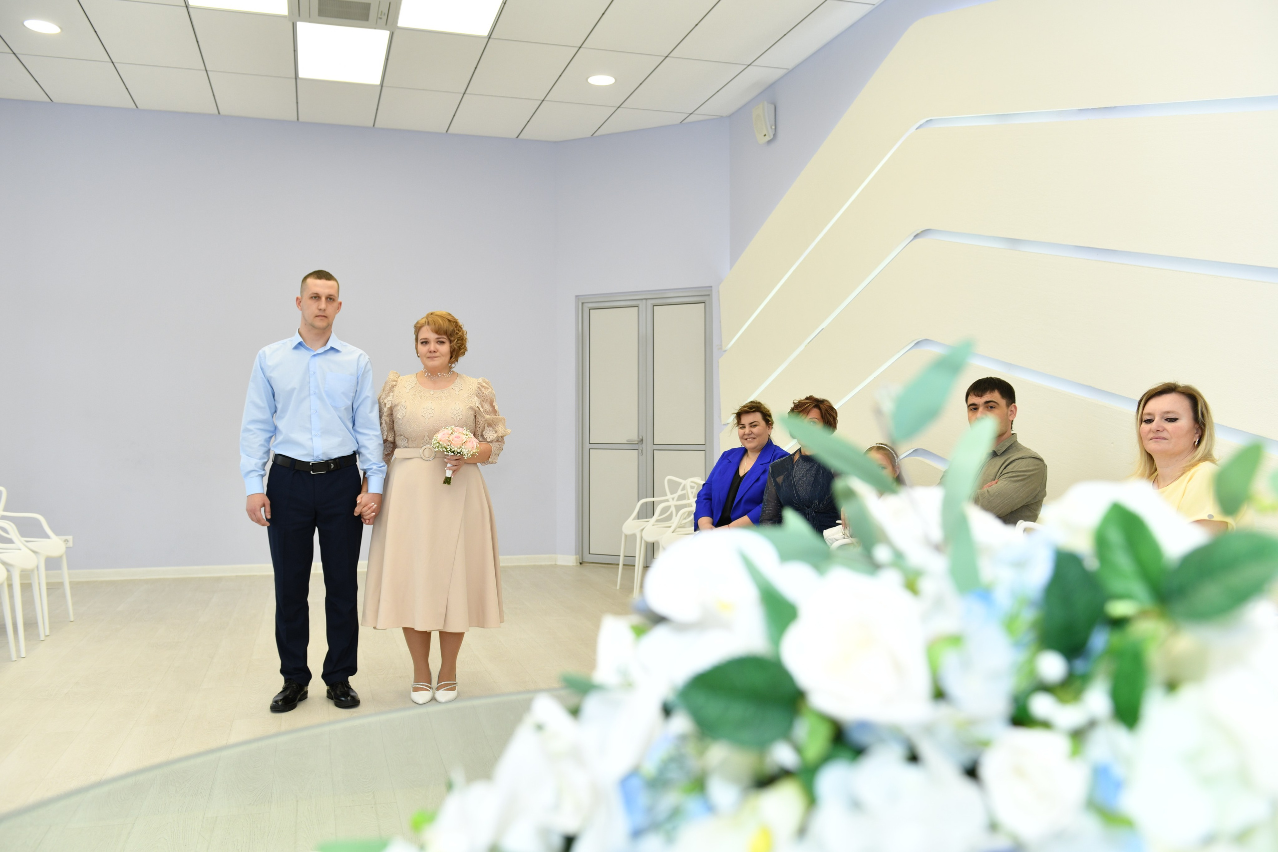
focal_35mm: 31
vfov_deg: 42.3
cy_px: 426
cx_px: 639
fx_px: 1100
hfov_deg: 60.3
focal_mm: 31
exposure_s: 1/160
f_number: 4
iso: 500
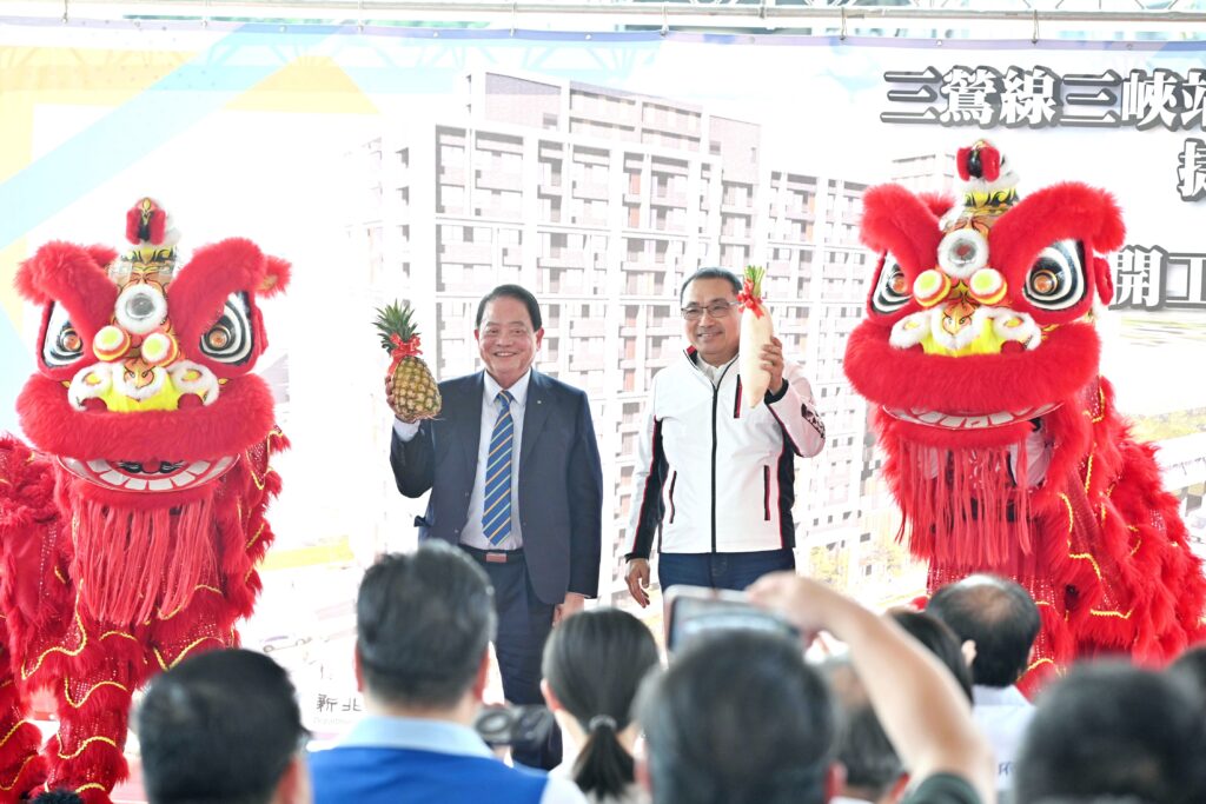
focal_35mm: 98
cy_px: 402
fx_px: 3283
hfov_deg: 20.8
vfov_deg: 14.0
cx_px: 603
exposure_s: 1/250
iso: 320
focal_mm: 98
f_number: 4
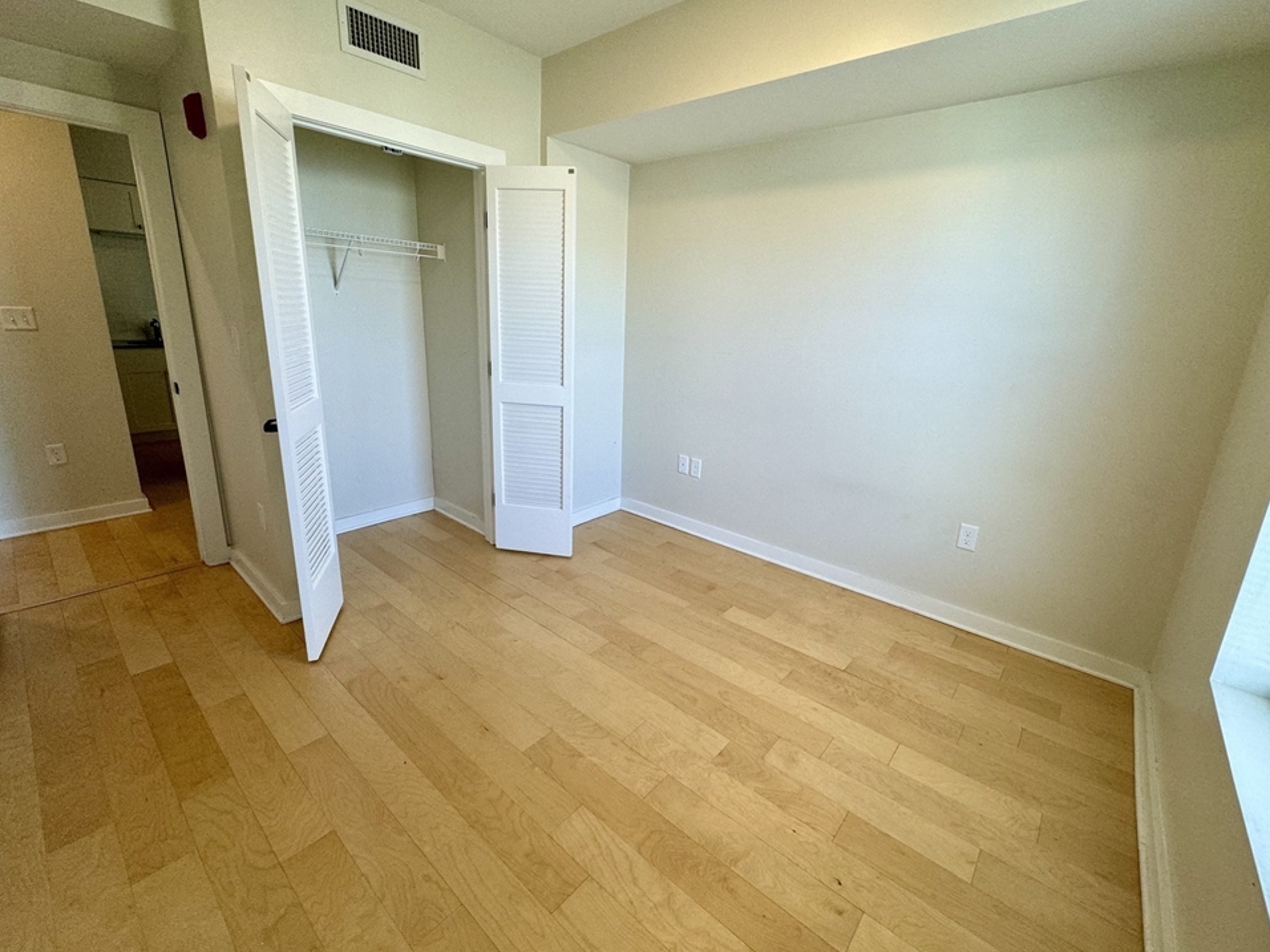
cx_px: 654
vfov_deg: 81.7
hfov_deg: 98.1
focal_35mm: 15
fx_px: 550
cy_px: 449
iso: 125
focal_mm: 2.22
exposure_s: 1/120
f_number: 2.2
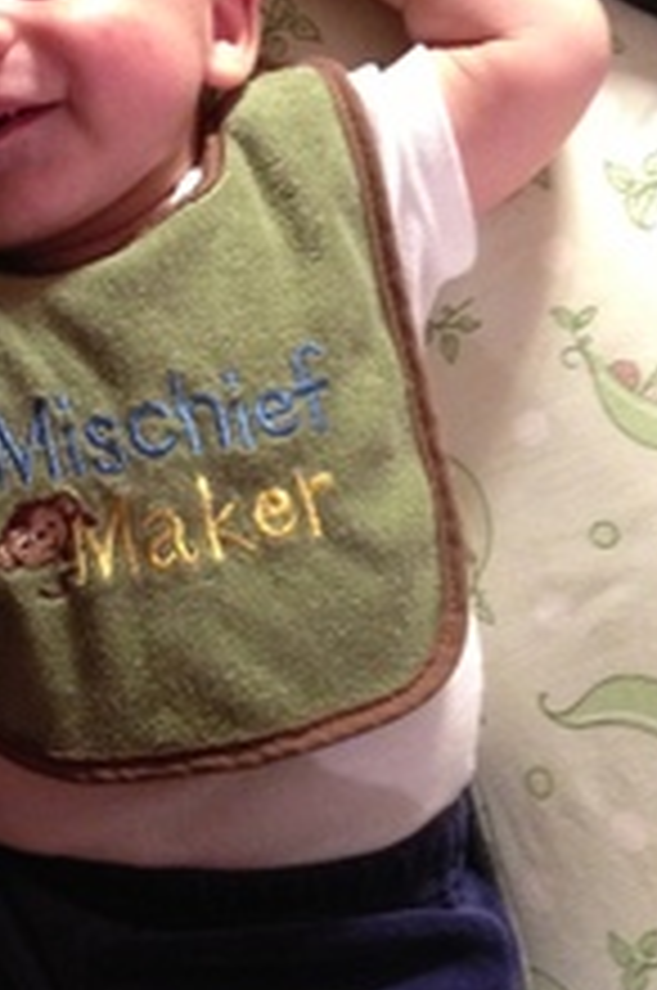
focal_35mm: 75
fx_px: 2059
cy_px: 400
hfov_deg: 17.5
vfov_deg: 27.0
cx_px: -58
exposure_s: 1/15
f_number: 2.4
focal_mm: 4.13
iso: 400
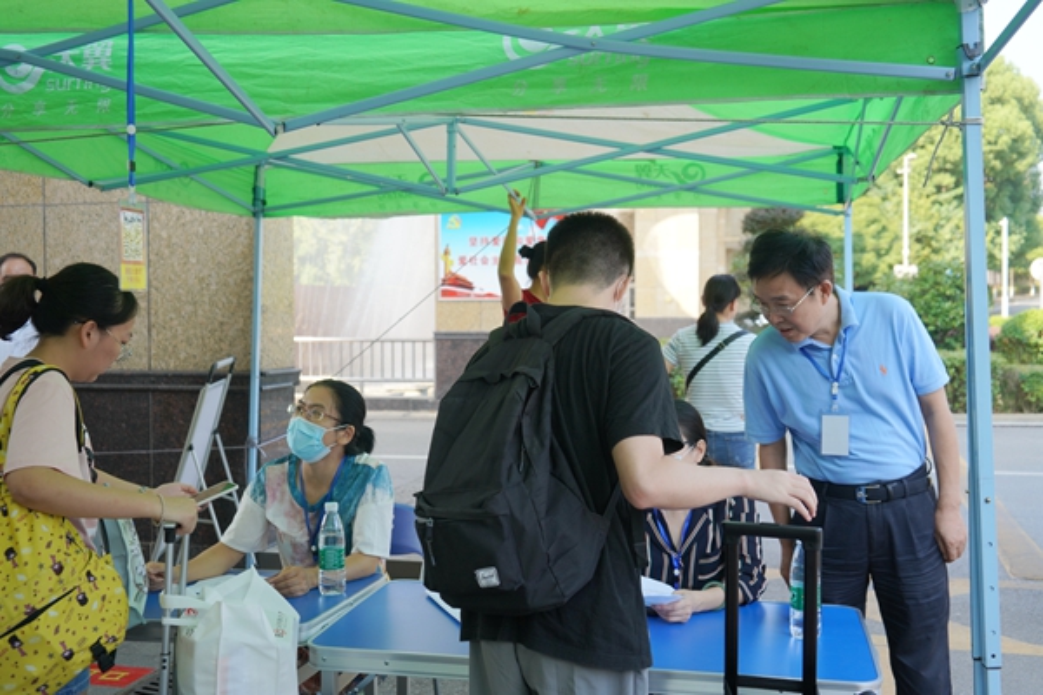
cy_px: 348
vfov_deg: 35.9
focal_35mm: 37
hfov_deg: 51.9
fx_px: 1072
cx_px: 522
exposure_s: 1/400
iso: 500
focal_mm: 37
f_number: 4.5
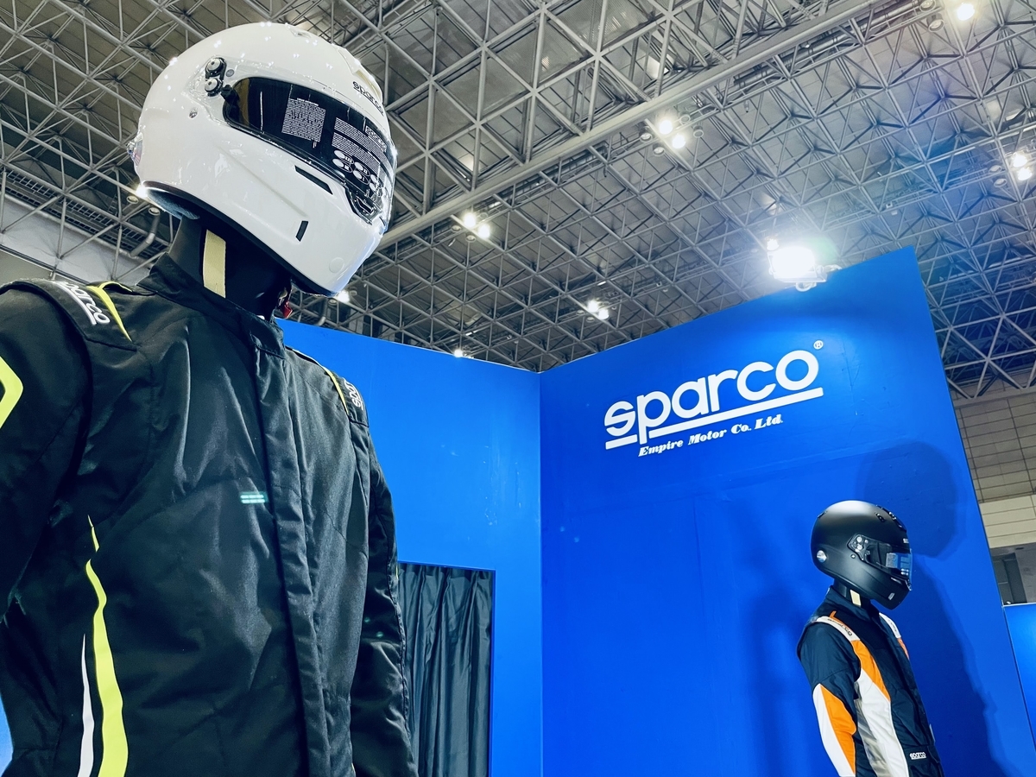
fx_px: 778
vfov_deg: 53.1
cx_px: 518
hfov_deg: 67.3
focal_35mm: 26
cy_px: 388
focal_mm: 4.2
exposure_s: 1/50
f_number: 1.6
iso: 200
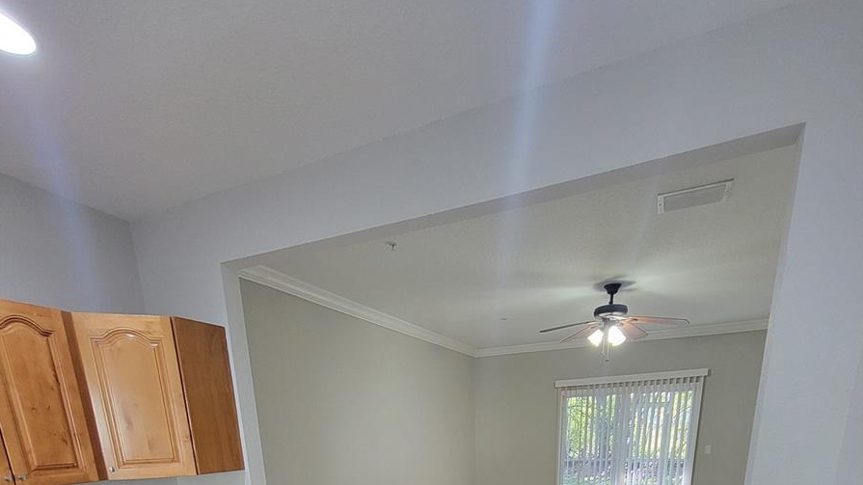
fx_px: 435
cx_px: 431
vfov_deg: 41.8
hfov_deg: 89.6
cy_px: 568
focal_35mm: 19
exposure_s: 1/60
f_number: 2.2
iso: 400
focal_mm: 2.2
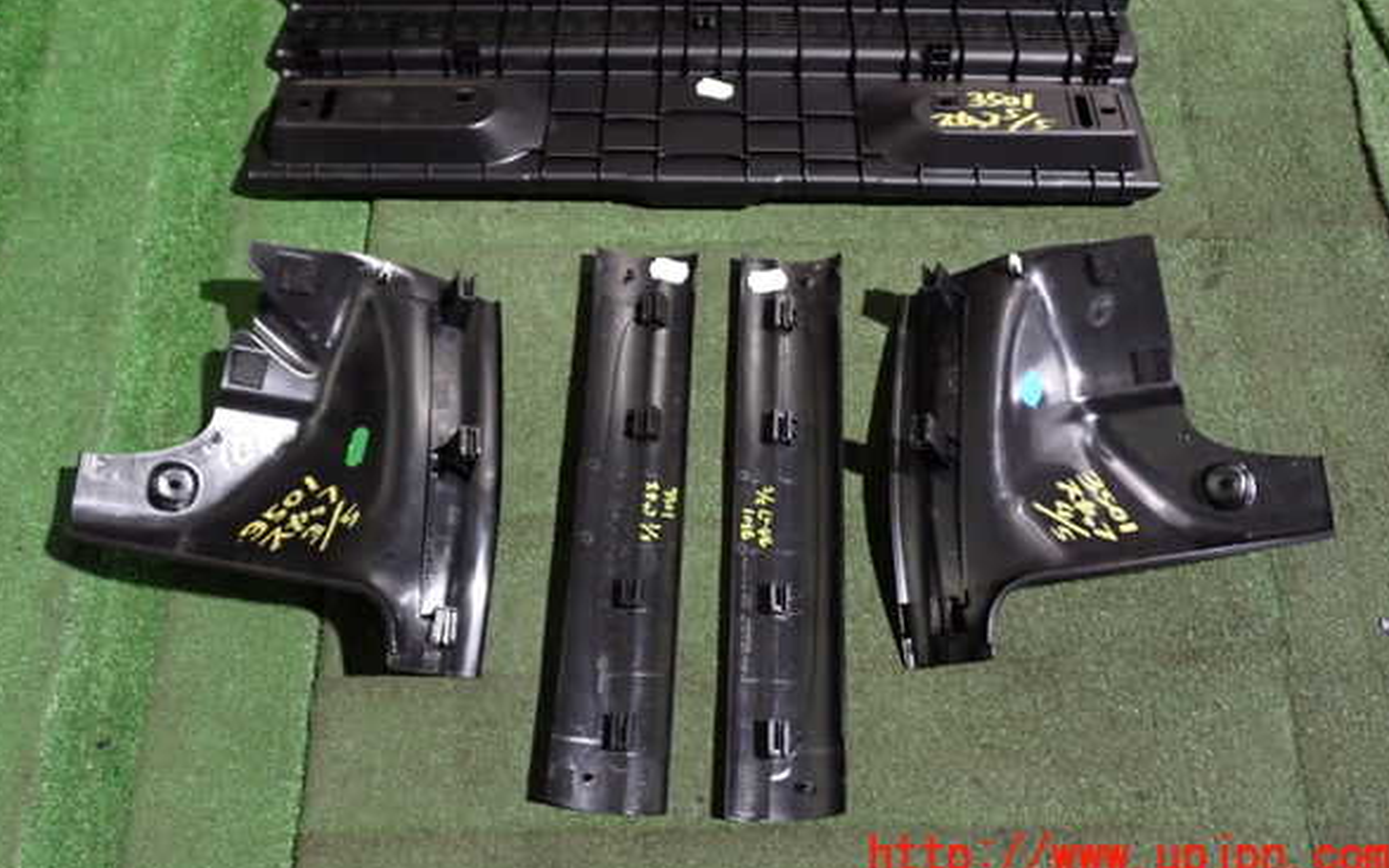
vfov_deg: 32.7
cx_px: 693
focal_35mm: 39
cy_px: 355
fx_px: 1476
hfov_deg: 50.4
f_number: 2.5
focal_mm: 6.37
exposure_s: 1/13
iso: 800
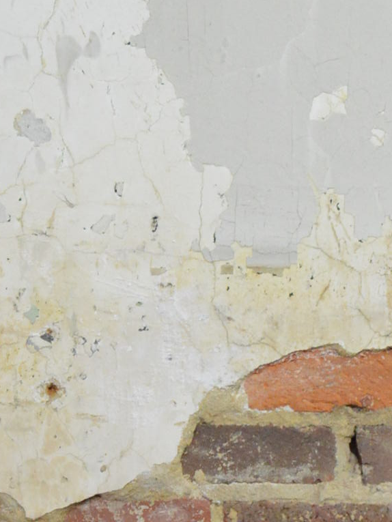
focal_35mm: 136
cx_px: 449
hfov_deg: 10.7
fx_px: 2053
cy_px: 991
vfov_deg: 12.9
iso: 3200
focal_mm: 24
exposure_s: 1/40
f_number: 5.6
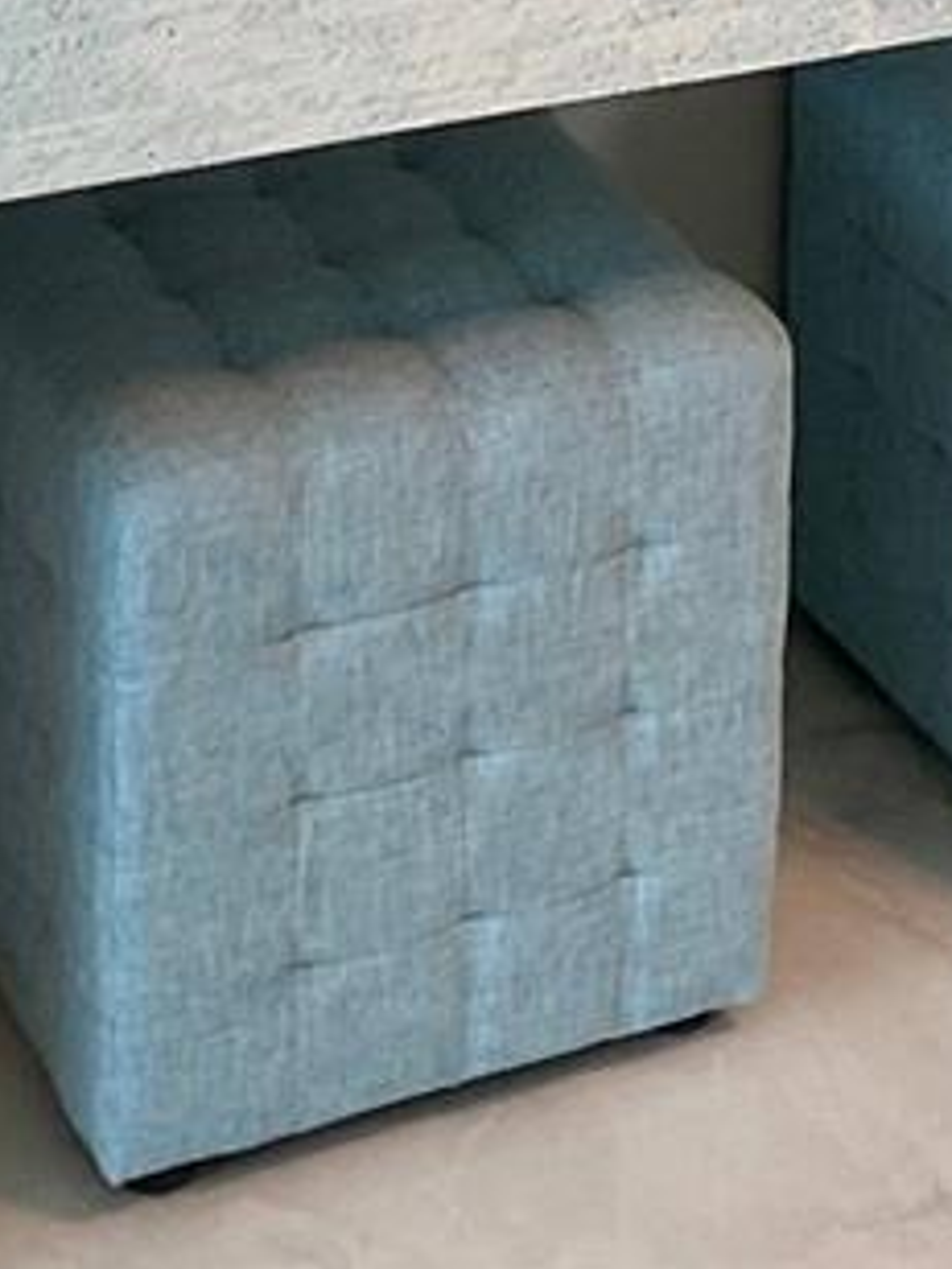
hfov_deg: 13.1
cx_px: 618
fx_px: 4144
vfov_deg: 14.7
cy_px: -1166
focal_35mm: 113
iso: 64
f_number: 1.8
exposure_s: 1/120
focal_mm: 3
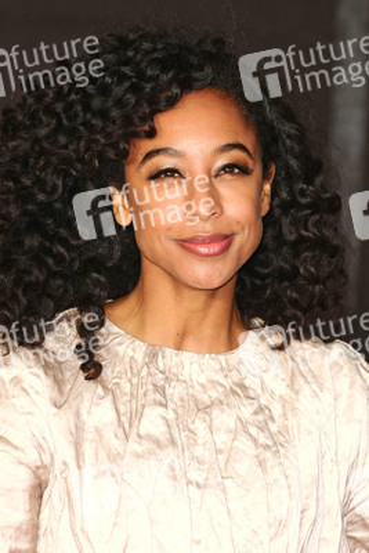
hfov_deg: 5.6
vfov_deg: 8.3
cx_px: 184
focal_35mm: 248
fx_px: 3802
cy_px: 276
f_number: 4.5
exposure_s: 1/200
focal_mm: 165
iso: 320
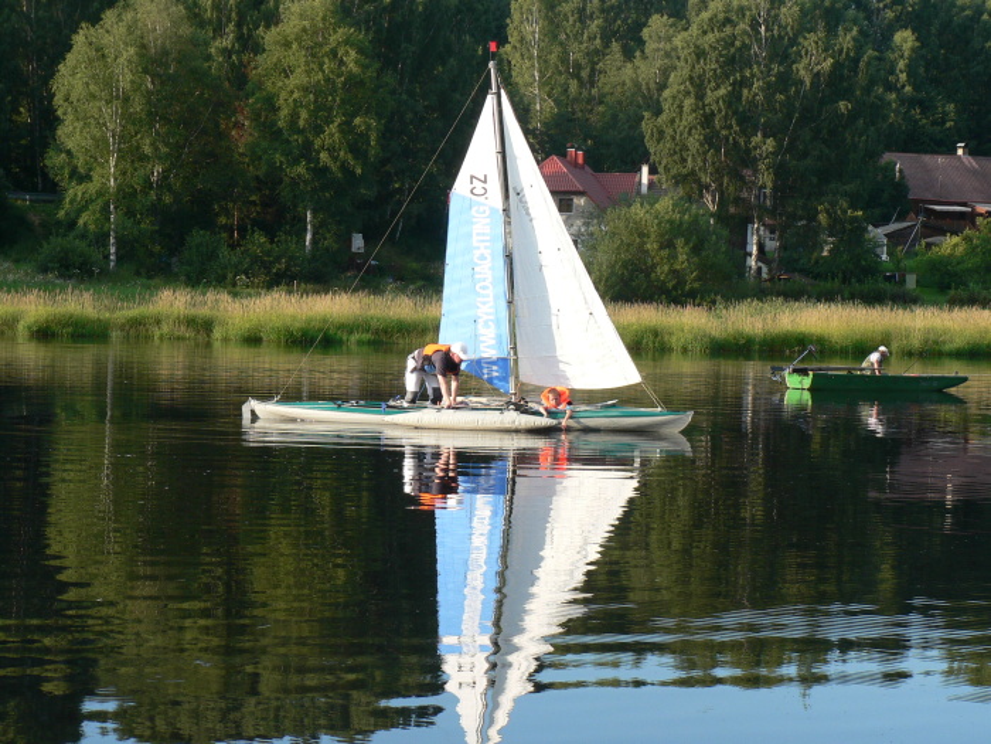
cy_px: 372
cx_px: 496
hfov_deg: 18.9
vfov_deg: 14.2
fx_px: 2977
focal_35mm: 104
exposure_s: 1/200
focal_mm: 17.3
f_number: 4
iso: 80
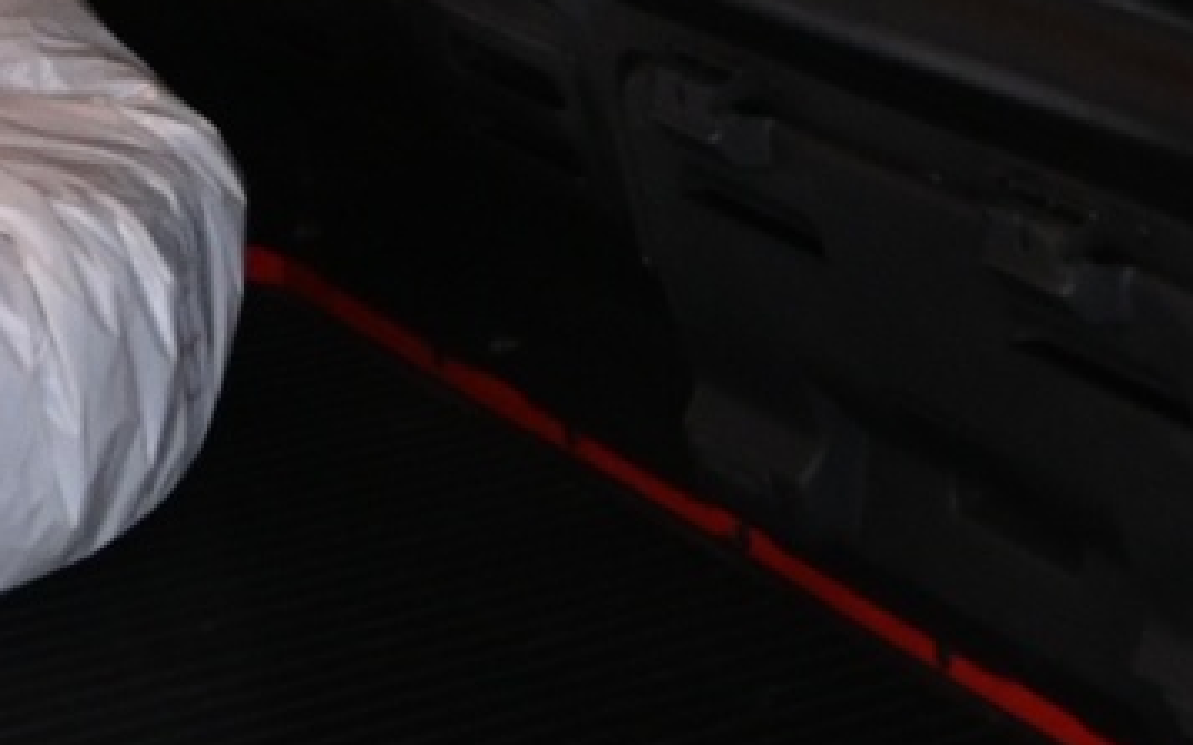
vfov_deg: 10.3
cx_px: 401
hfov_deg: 16.7
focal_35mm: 125
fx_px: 4063
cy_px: -237
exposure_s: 1/15
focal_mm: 18
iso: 1600
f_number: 3.5
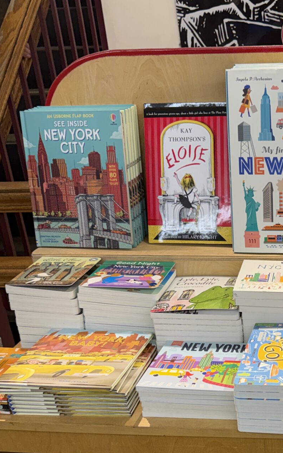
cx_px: 313
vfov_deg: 38.3
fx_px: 629
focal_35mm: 51
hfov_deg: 23.7
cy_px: 353
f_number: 1.78
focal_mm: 6.76
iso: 100
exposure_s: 1/120
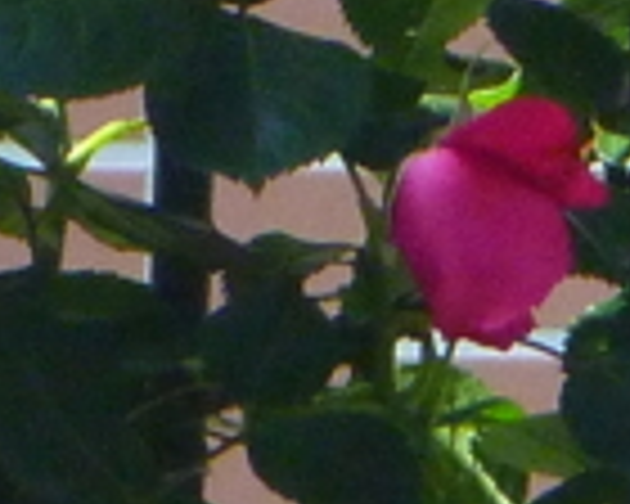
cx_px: 1377
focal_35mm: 1182
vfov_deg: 1.3
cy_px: -554
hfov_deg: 1.6
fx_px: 22039
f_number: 5.9
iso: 250
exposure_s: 1/125
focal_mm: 22.8
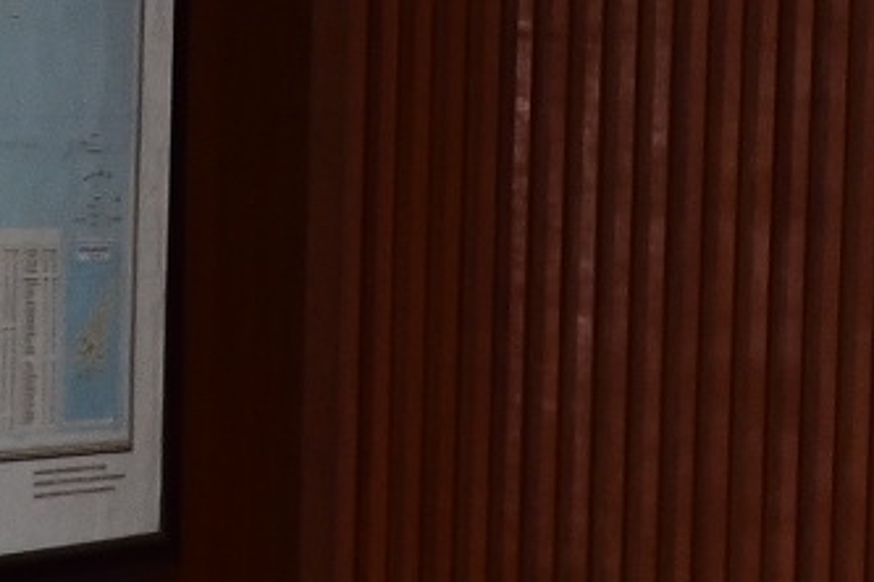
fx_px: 6894
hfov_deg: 7.3
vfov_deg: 4.8
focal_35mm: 284
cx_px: 507
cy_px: 1064
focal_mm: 32
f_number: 5
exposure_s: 1/200
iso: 1000
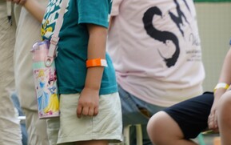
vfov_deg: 3.8
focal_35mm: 342
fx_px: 2154
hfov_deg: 6.0
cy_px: 23
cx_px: -163
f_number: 5.6
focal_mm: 97
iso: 100
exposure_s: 1/125
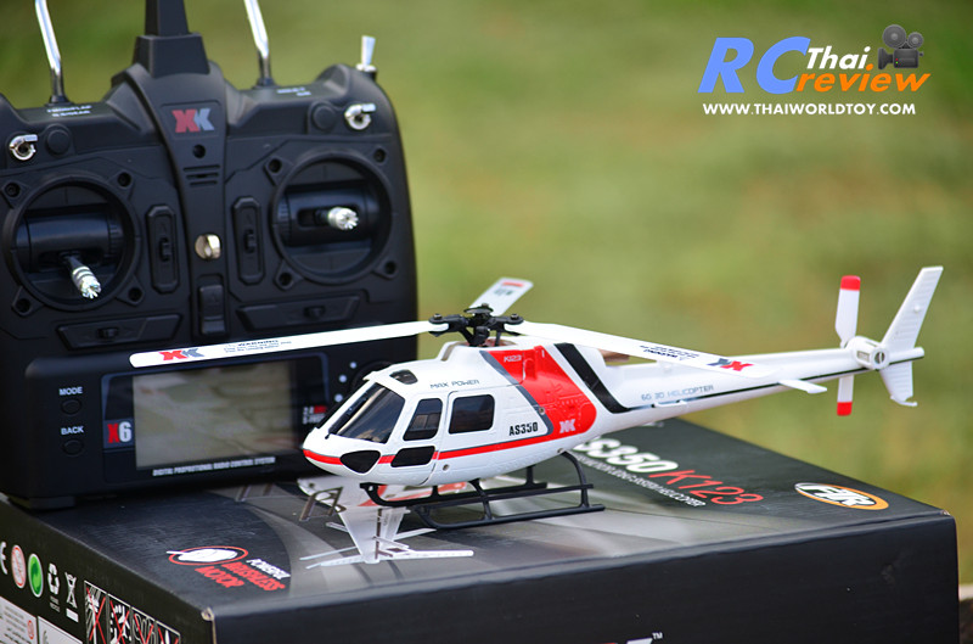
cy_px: 322
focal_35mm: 150
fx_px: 4044
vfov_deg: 9.1
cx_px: 486
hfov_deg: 13.7
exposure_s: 1/160
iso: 160
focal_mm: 100
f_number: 5
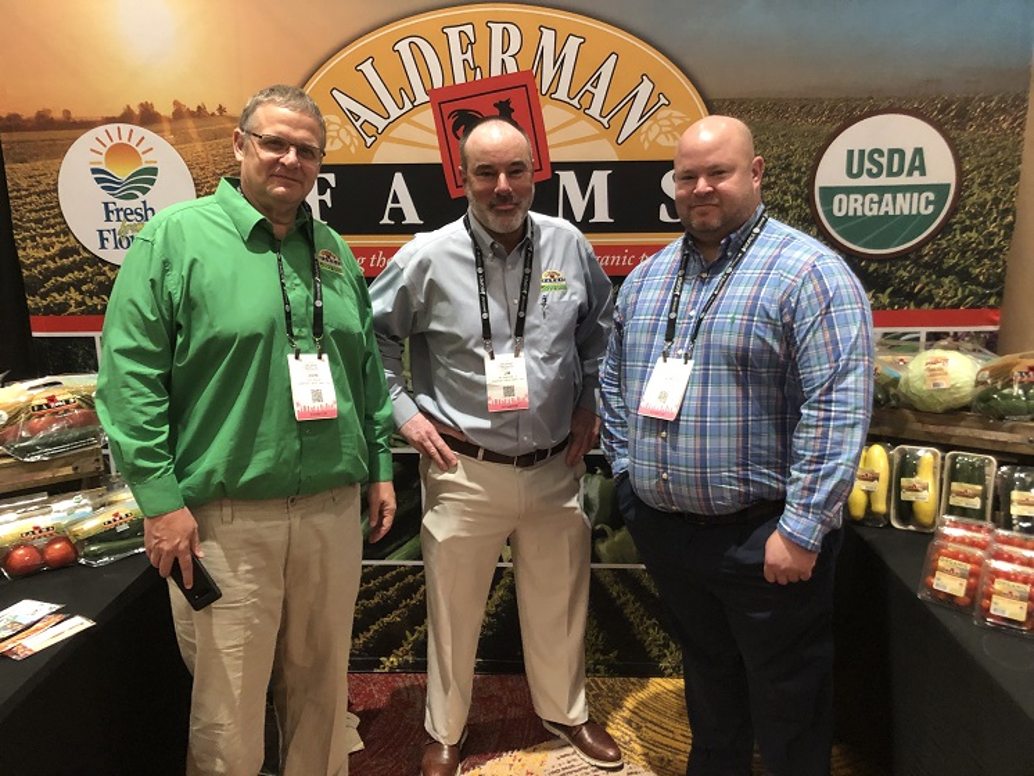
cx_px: 517
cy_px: 388
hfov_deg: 63.4
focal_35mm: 28
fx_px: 837
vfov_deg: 49.8
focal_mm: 3.99
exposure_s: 1/15
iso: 100
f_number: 1.8
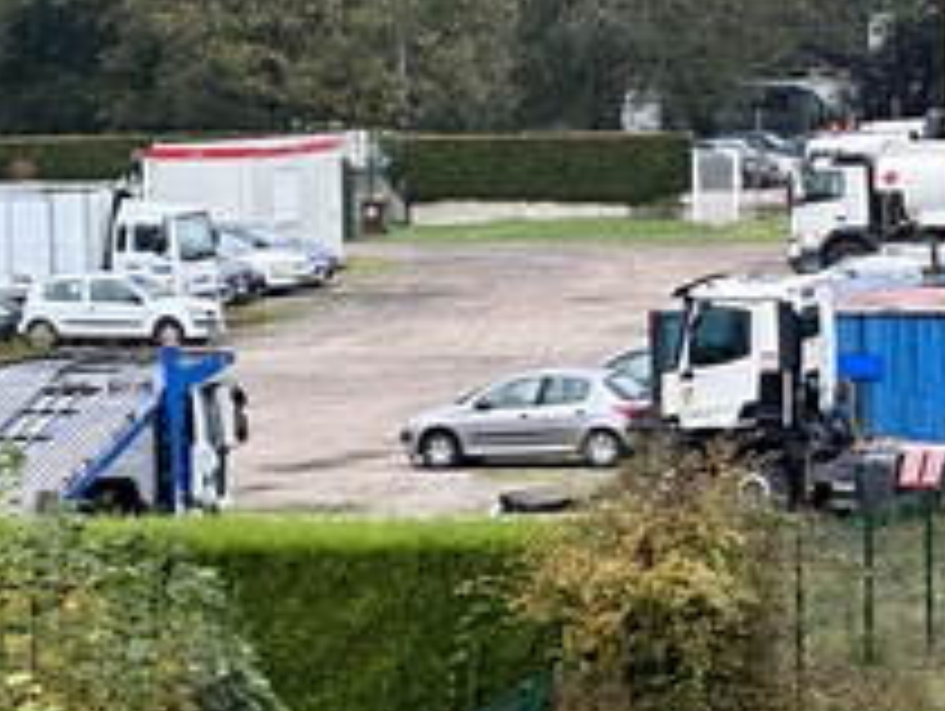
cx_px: 1264
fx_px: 6013
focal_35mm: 220
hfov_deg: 8.8
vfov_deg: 6.8
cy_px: 315
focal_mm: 9
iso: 80
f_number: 2.8
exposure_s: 1/99
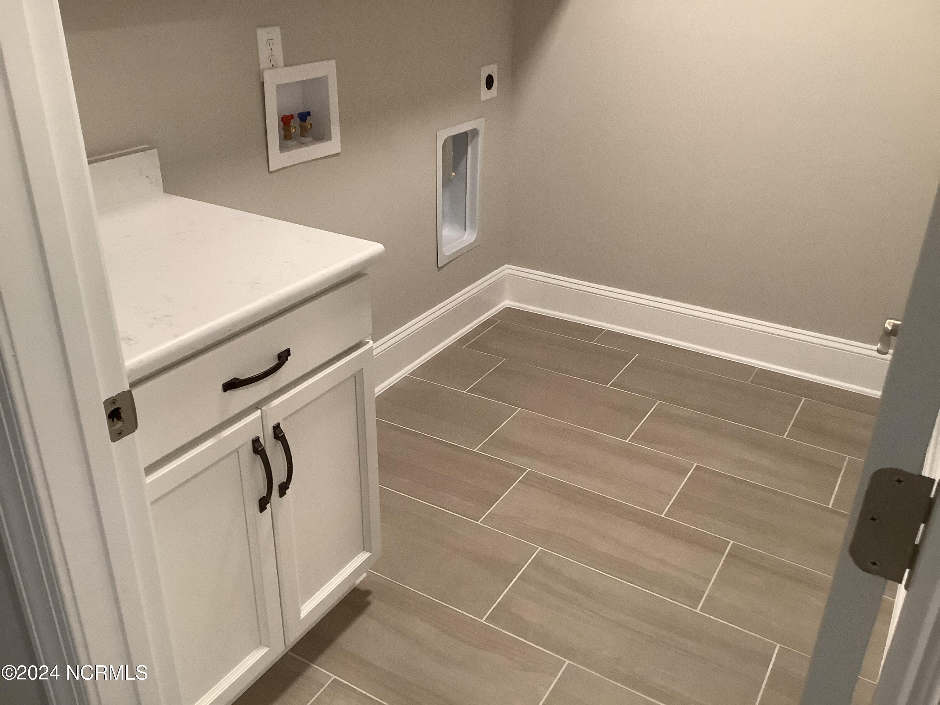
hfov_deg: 58.4
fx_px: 842
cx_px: 470
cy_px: 352
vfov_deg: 45.4
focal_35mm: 31
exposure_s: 1/60
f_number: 2.4
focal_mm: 3.3
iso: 200
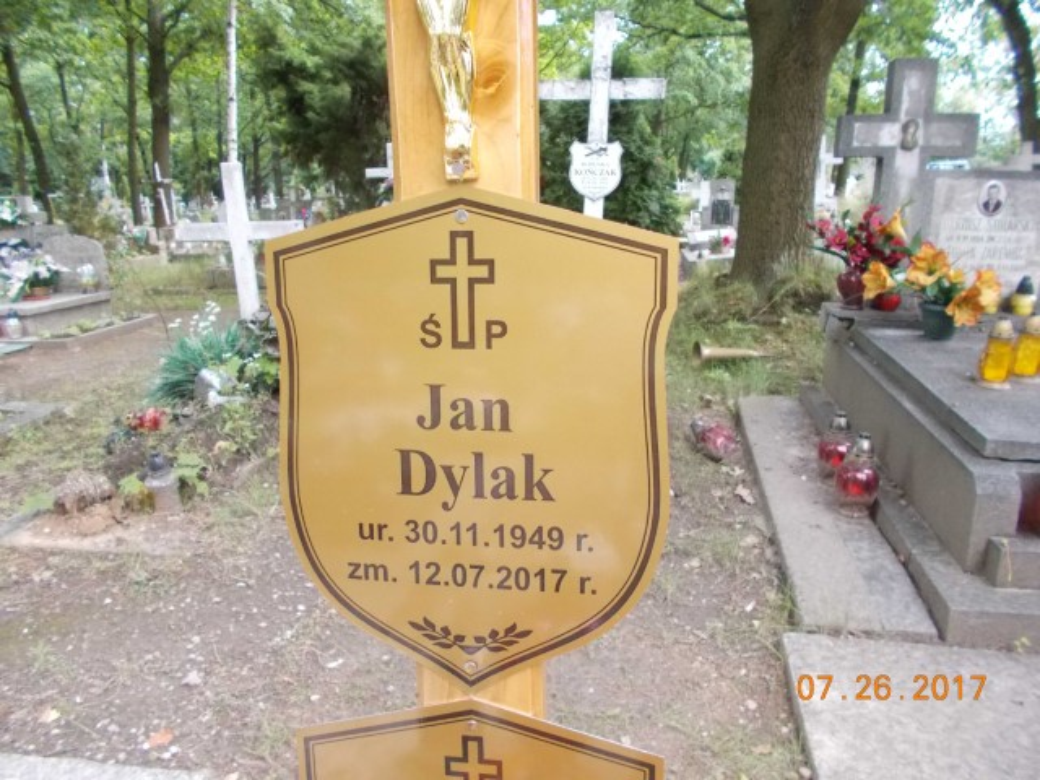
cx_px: 520
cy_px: 390
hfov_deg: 67.3
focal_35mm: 26
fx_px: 781
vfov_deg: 53.1
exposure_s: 1/250
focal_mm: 4.6
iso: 360
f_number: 3.2
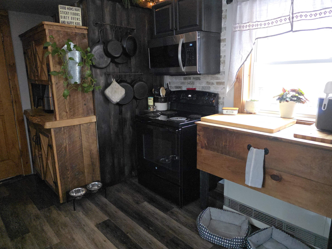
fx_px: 230
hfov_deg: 71.6
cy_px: 120
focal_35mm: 24
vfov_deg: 56.8
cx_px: 167
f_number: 1.7
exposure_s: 1/120
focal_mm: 6.3
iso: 1250
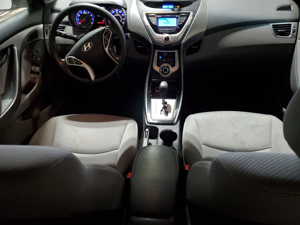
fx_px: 225
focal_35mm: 26
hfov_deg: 67.3
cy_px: 112
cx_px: 150
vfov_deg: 53.1
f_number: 1.5
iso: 352
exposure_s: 1/40
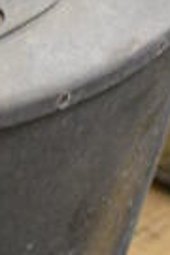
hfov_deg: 7.1
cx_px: -244
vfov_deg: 11.3
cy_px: 120
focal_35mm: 182
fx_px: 1289
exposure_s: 1/125
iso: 2800
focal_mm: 18
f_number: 3.5
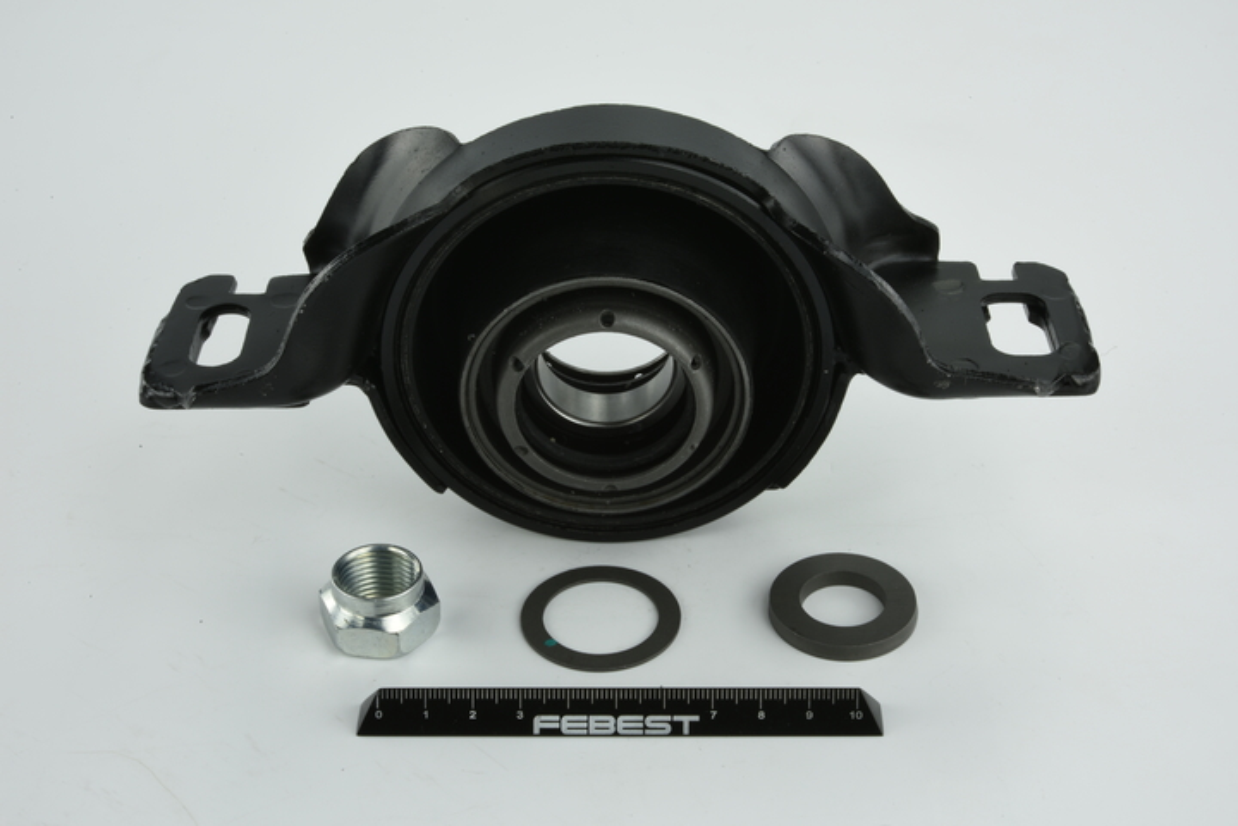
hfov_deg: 33.4
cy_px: 413
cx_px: 619
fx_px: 2063
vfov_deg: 22.6
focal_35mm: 60
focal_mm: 60
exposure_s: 1/2
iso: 64
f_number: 32
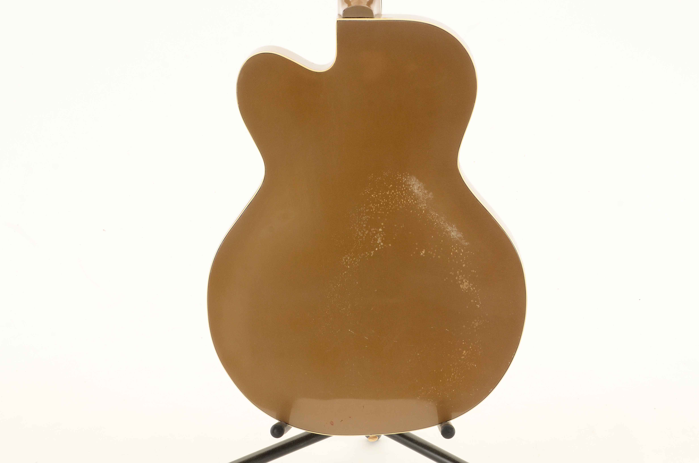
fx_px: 2470
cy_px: 232
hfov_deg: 16.1
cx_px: 350
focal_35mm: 128
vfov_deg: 10.7
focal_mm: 85
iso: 400
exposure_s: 1/80
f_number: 11
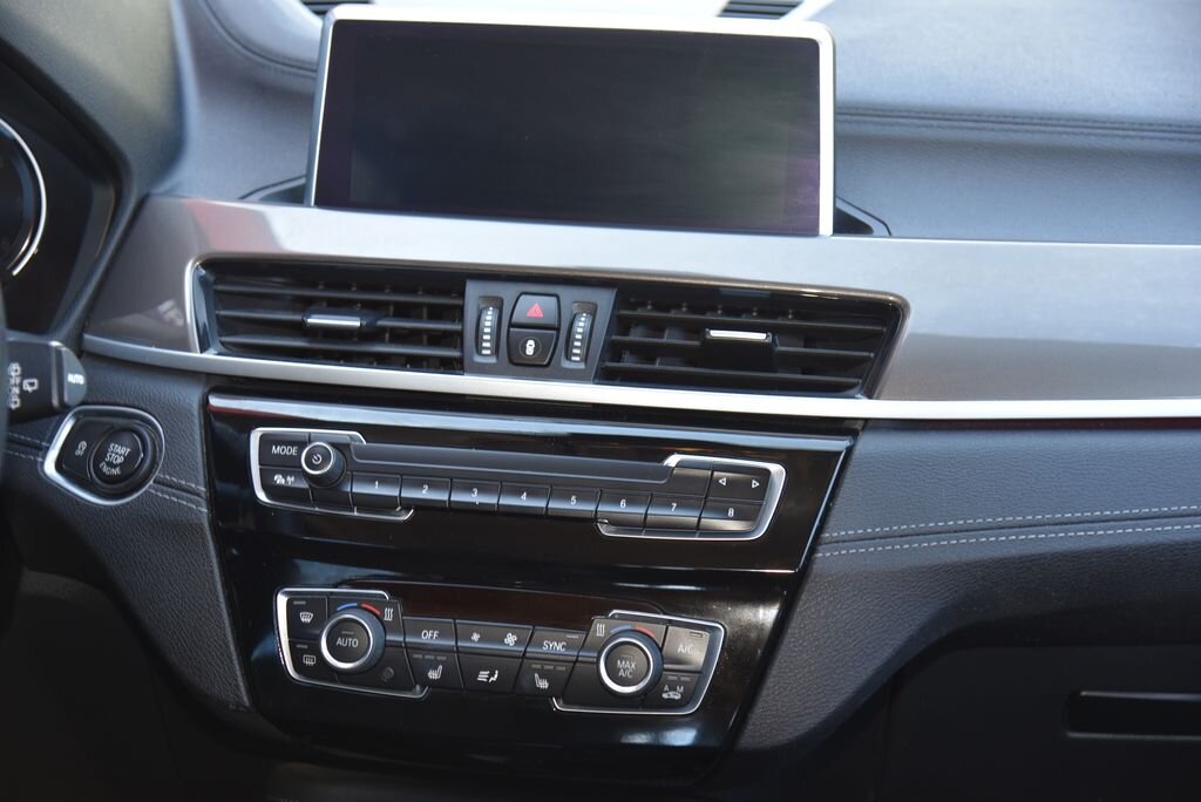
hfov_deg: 30.9
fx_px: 2170
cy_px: 401
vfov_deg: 20.9
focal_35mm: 65
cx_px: 600
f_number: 4.5
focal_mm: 65
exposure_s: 1/60
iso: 500
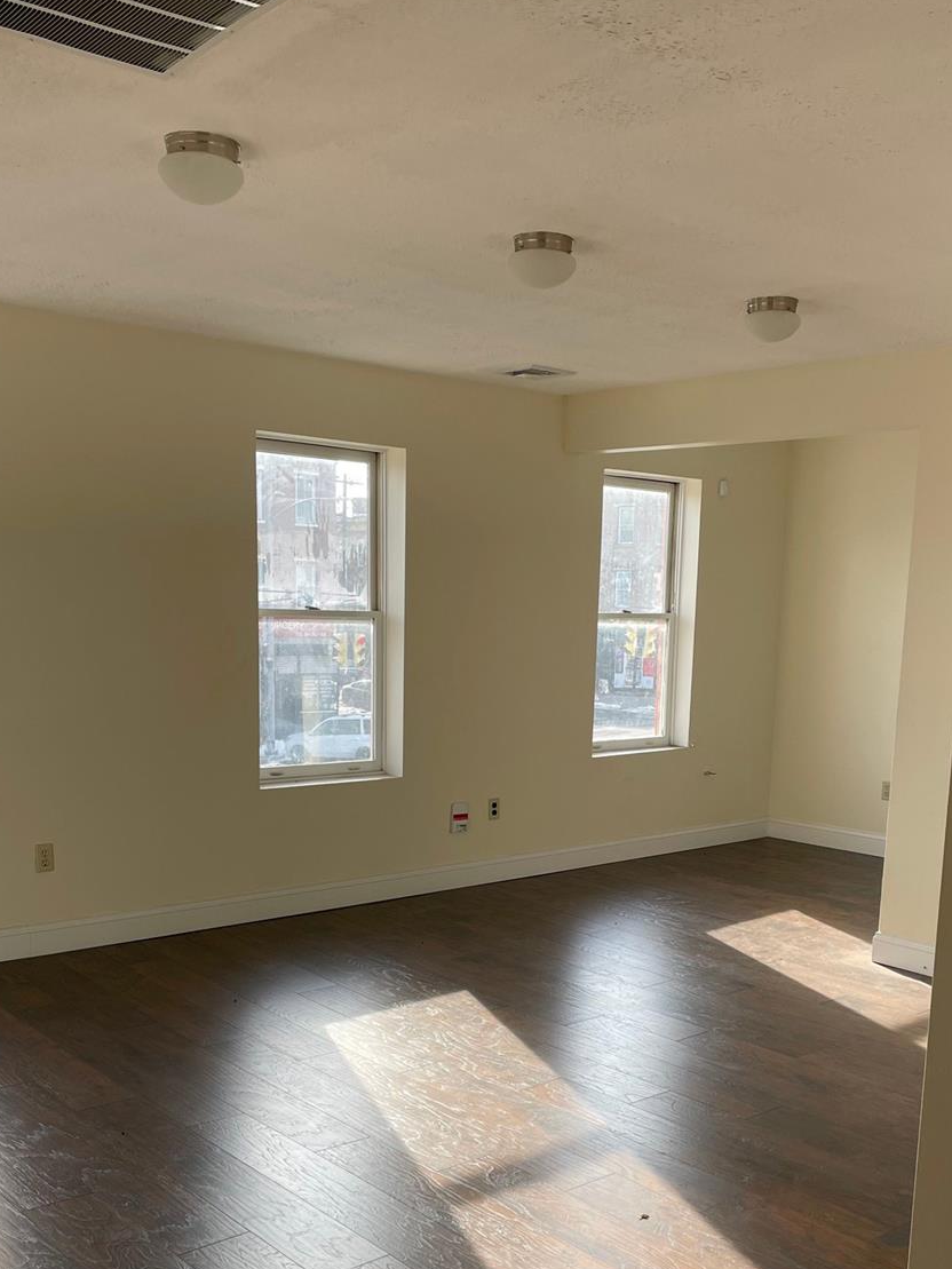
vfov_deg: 50.4
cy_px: 846
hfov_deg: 39.7
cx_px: 497
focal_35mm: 36
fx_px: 1320
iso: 32
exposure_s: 1/447
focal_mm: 4.2
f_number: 1.6
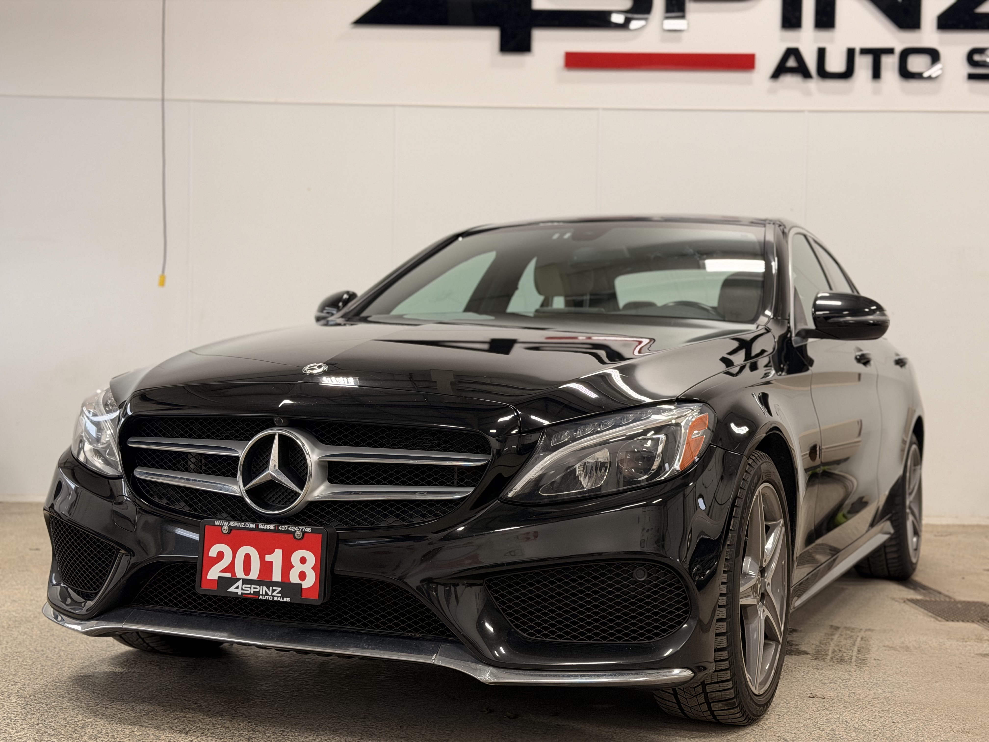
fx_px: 1371
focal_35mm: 48
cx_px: 494
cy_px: 371
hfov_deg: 39.7
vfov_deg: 30.3
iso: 50
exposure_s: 1/60
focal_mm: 6.76
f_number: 1.78
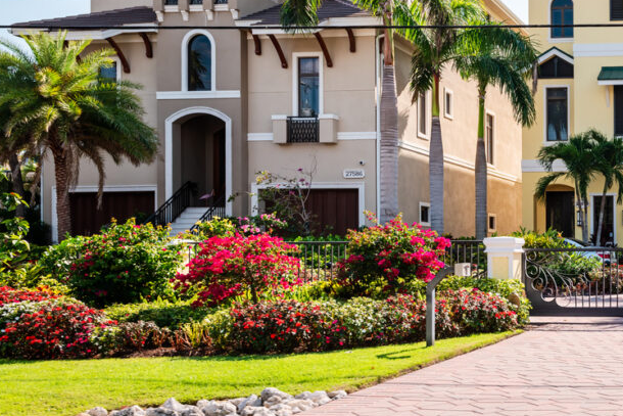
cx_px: 508
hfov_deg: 40.0
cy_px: 129
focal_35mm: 47
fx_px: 814
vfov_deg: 28.4
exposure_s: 1/1250
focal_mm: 28
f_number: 5.6
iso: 180
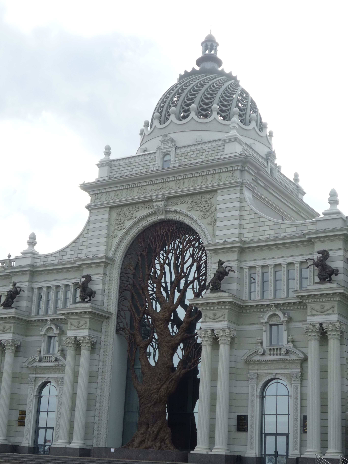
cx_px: 174
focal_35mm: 57
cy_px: 232
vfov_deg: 33.8
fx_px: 764
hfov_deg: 25.7
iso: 100
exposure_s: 1/320
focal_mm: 10
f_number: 5.2
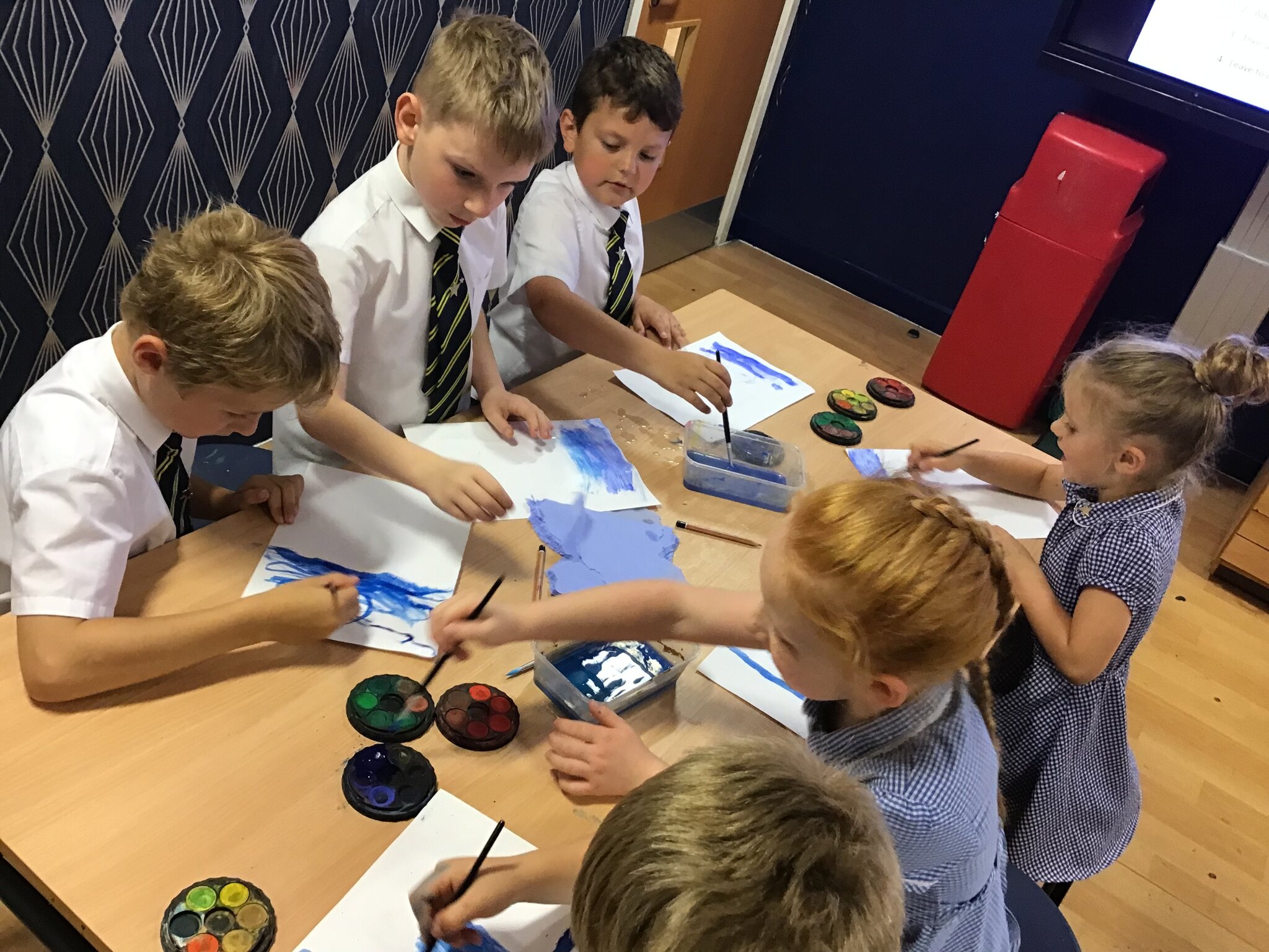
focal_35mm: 31
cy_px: 476
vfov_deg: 45.4
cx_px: 634
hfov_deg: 58.4
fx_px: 1136
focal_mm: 3.3
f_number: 2.4
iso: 125
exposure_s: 1/33
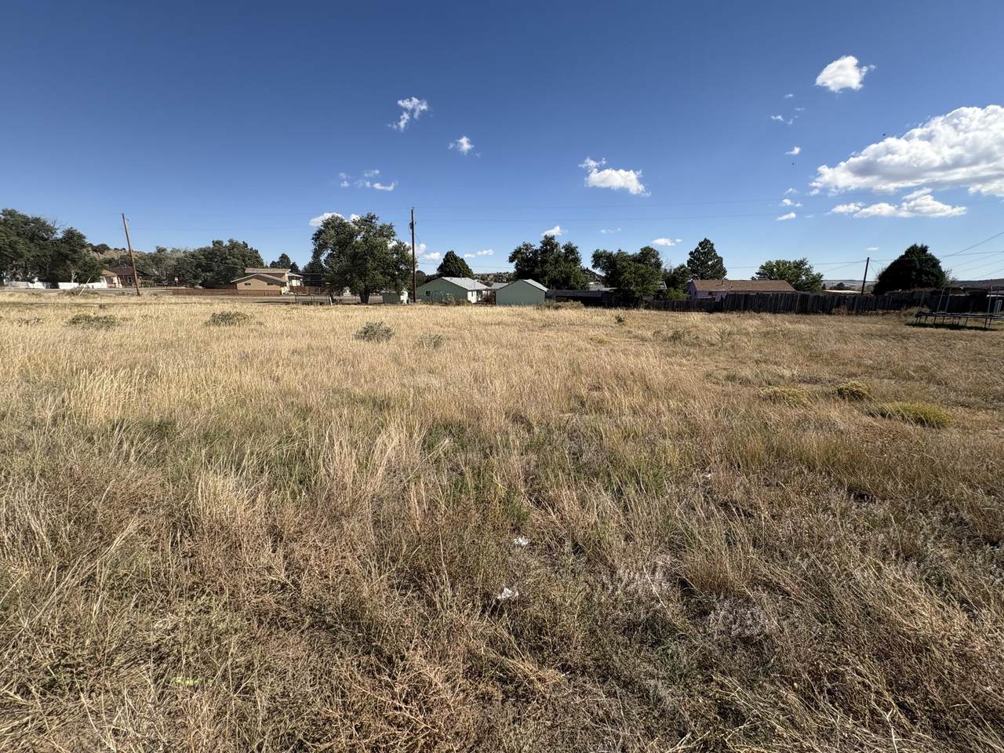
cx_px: 502
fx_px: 406
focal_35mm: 14
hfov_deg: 102.1
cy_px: 376
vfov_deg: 85.7
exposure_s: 1/2208
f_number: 2.2
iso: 50
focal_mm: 2.22
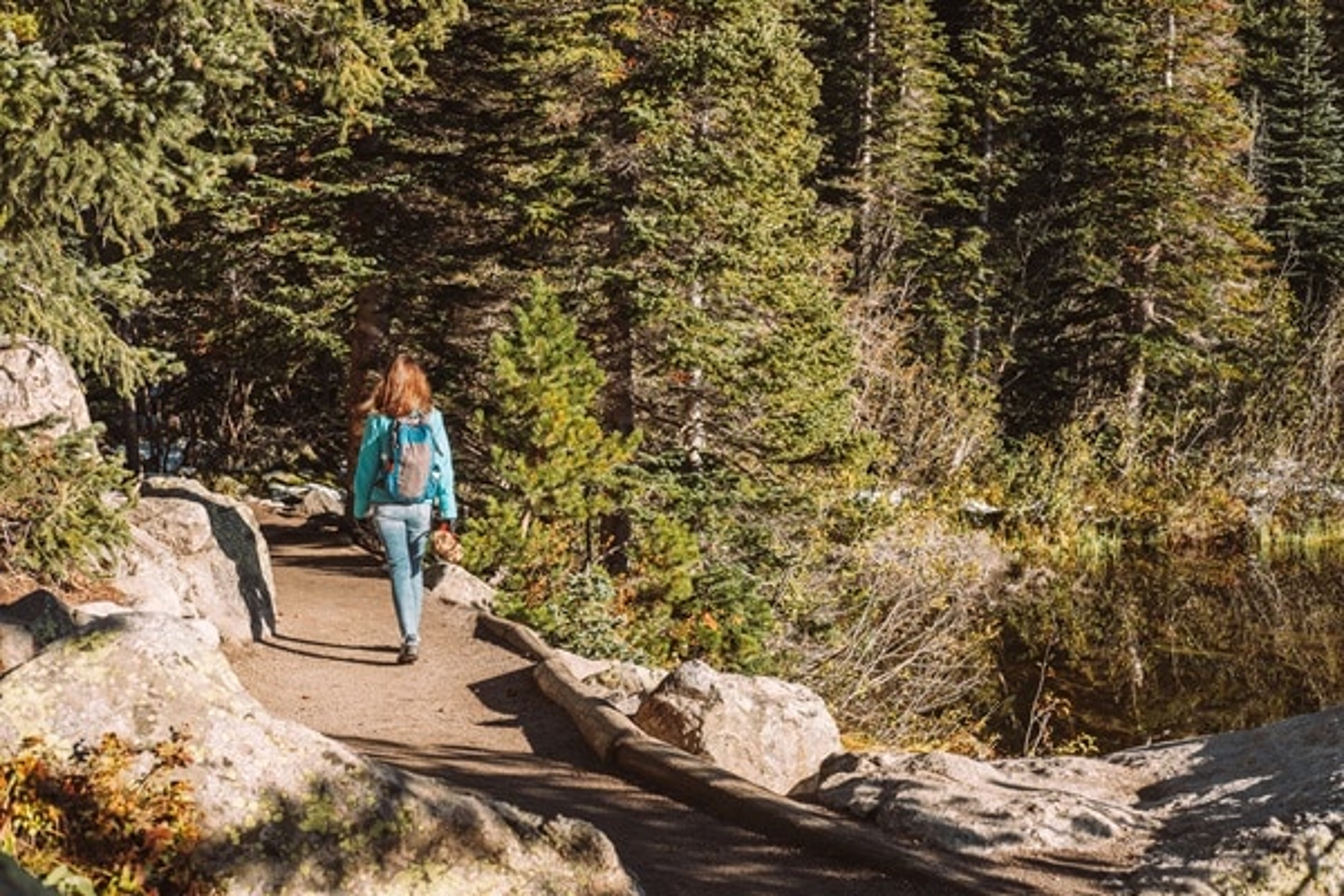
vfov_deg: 25.5
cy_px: 448
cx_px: 672
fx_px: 1979
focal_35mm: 53
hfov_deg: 37.5
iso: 200
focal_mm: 35
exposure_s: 1/320
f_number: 5.6
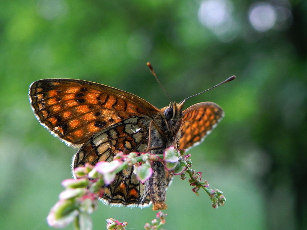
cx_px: 154
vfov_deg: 15.6
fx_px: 843
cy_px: 115
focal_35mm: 95
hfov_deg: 20.7
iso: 235
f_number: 4
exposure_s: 1/125
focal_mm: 16.9
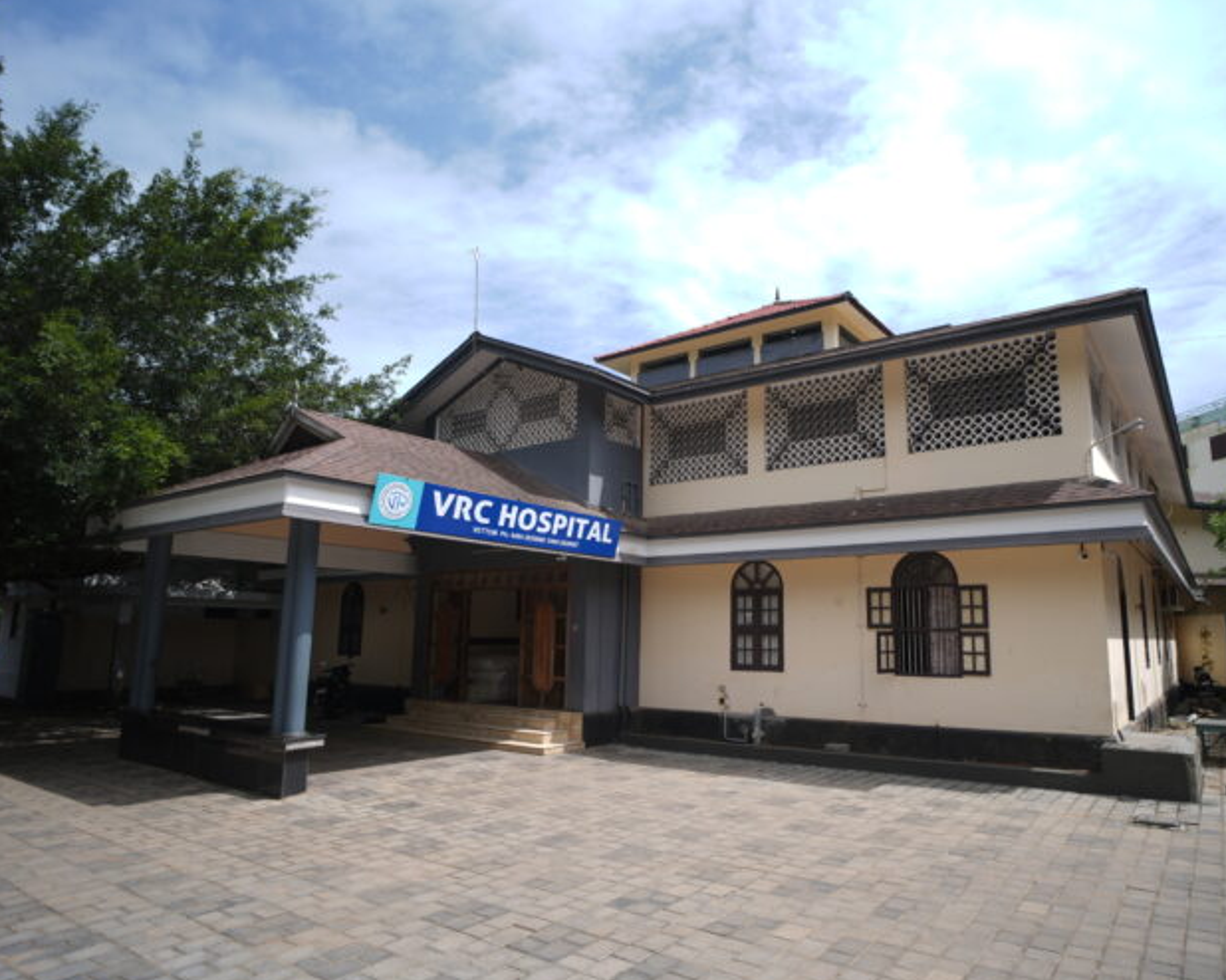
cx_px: 678
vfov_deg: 65.5
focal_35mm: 21
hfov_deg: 77.4
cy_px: 500
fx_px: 762
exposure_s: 1/1000
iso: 50
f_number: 2.8
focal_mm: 18
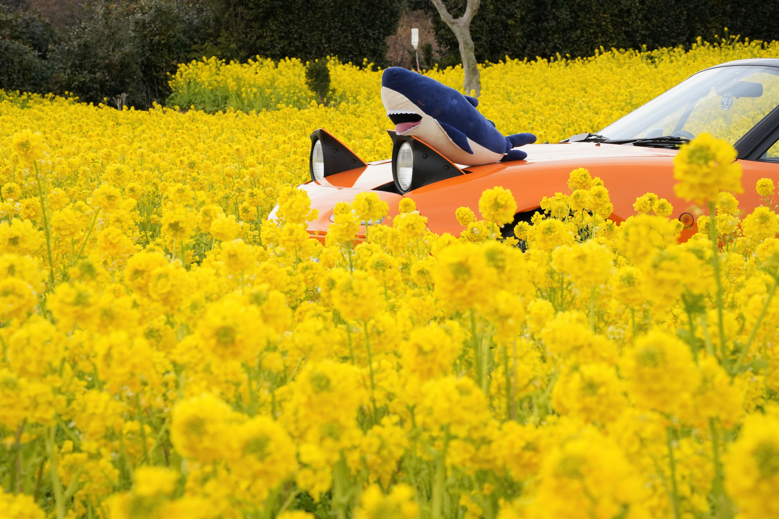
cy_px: 260
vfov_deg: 10.7
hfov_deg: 16.0
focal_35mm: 128
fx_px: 2770
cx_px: 390
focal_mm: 128
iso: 2000
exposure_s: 1/160
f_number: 20
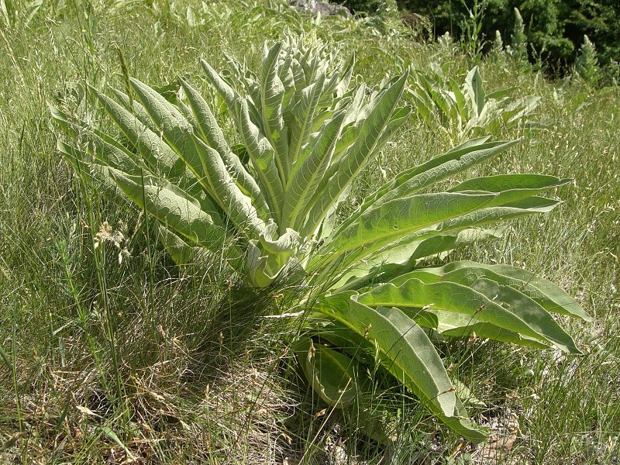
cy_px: 232
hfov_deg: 49.0
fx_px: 681
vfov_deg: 37.7
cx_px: 310
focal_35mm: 38
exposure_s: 1/320
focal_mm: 6.3
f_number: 4.4
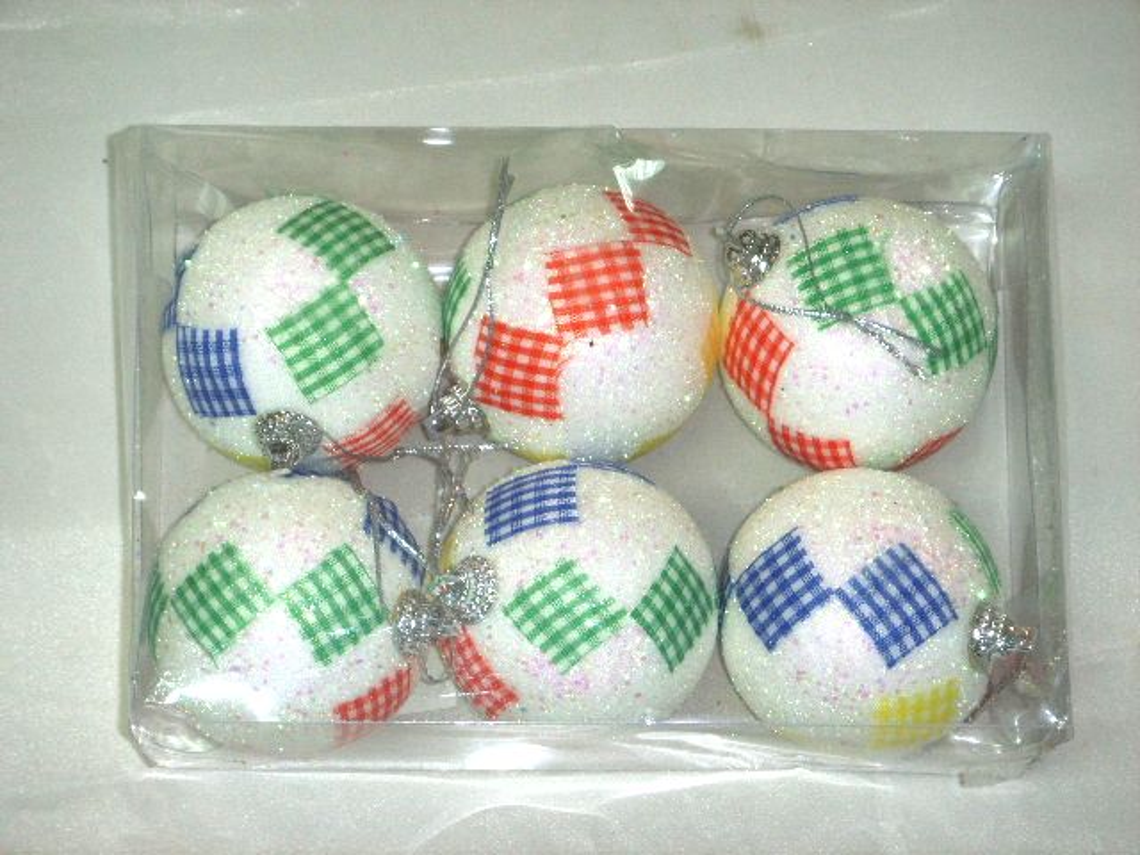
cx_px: 570
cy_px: 428
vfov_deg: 15.6
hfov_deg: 20.7
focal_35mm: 95
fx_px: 3129
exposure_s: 1/60
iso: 100
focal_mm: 16
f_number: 4.4
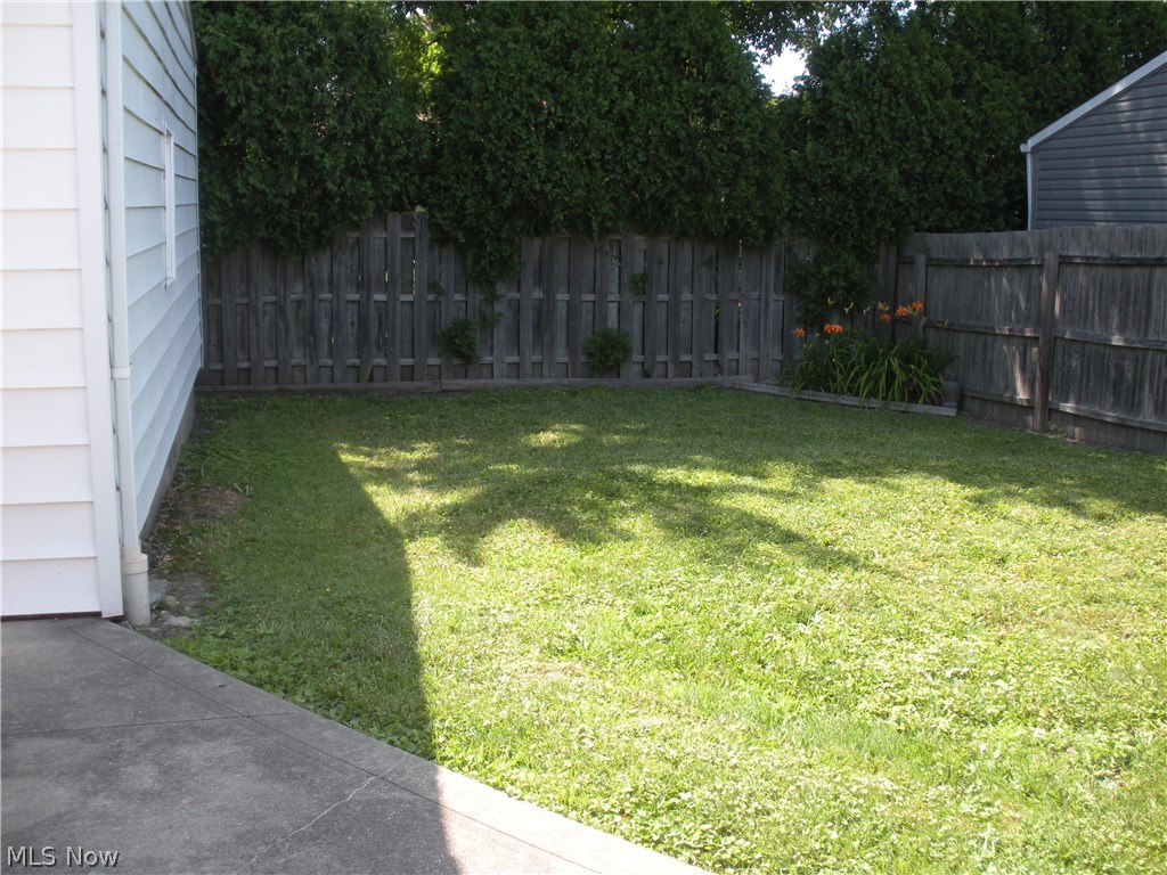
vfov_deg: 39.7
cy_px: 438
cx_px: 584
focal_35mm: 36
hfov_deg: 51.4
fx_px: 1214
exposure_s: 1/144
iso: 64
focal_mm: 6.3
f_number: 3.5
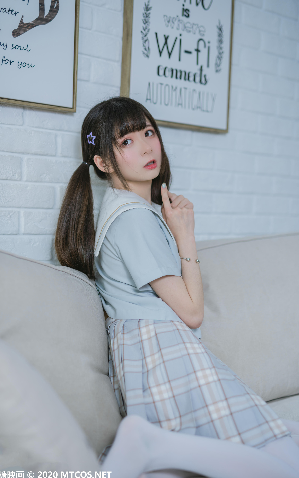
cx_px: 151
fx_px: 678
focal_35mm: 52
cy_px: 237
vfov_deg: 38.9
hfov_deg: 24.9
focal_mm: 50
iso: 80
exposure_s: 1/250
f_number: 1.8
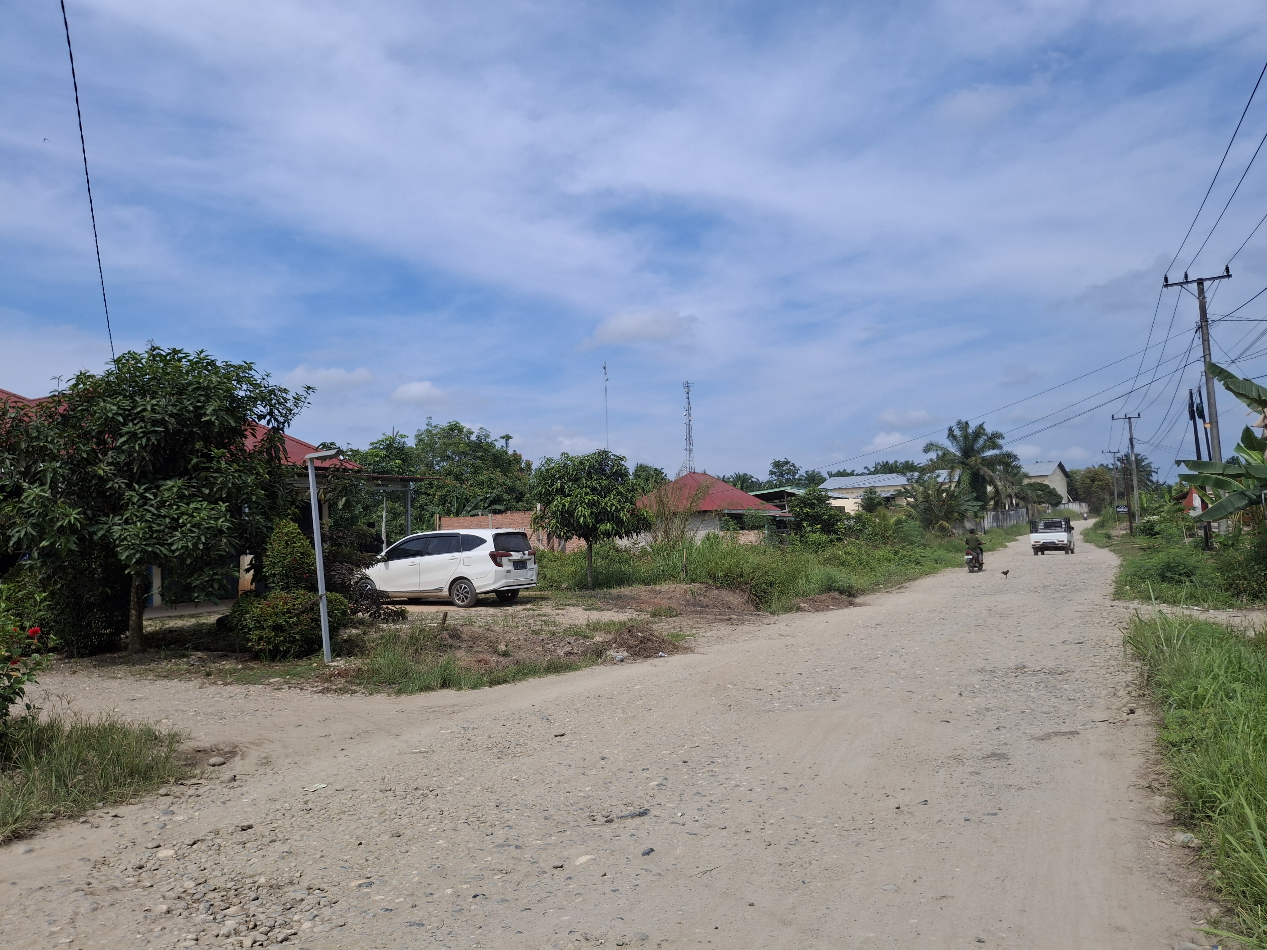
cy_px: 475
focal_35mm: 25
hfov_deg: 69.4
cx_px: 634
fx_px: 915
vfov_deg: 54.9
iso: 32
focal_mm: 4.69
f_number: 1.8
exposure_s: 1/2500
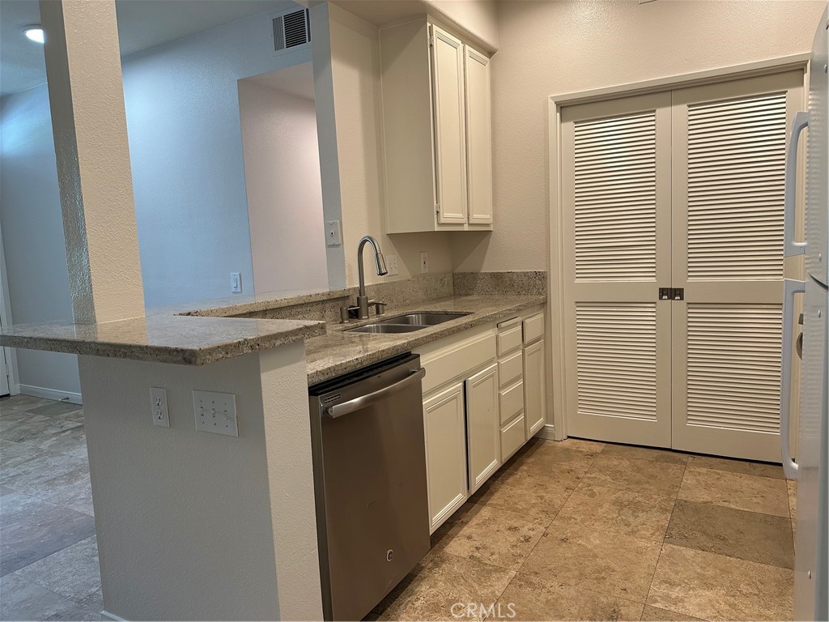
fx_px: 575
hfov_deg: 71.6
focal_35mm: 24
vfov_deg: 56.8
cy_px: 311
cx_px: 414
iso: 160
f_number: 1.78
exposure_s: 1/120
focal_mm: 6.86
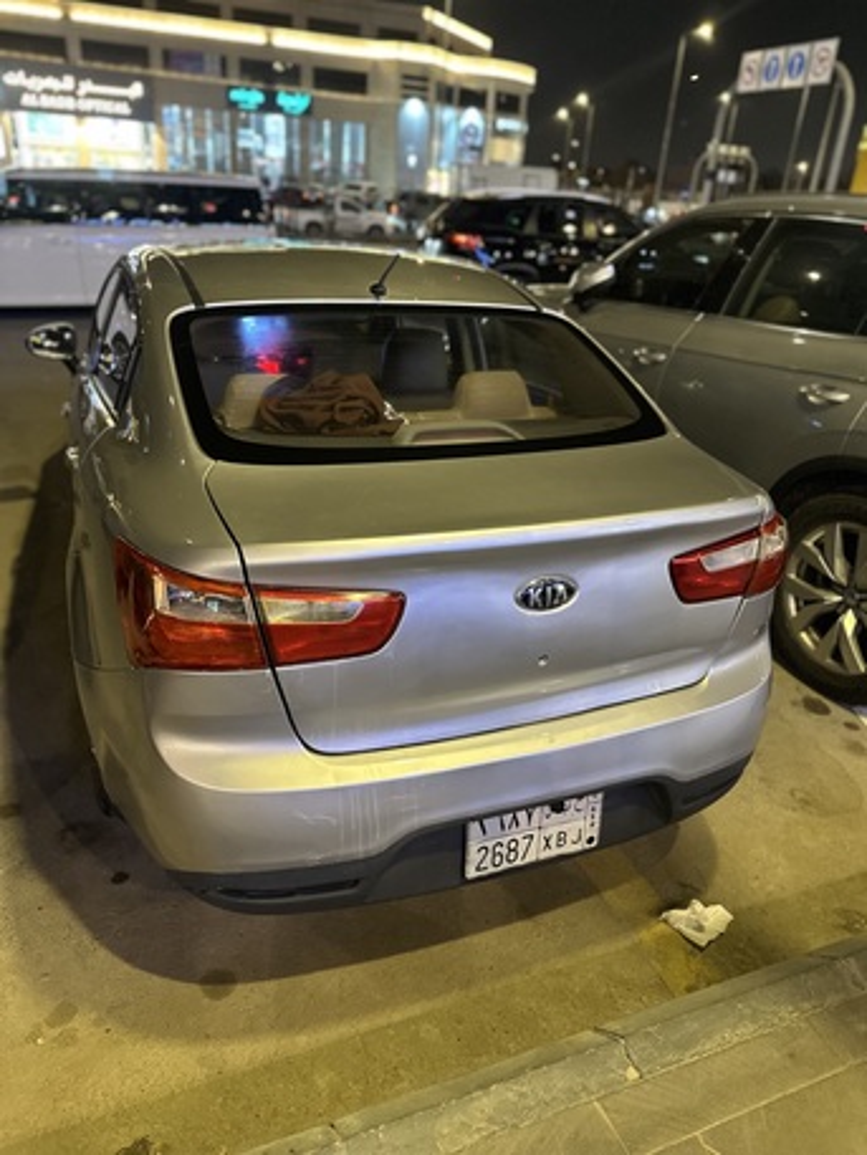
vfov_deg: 71.6
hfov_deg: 56.8
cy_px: 578
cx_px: 434
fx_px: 801
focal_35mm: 24
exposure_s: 1/40
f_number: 1.78
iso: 640
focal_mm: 6.86
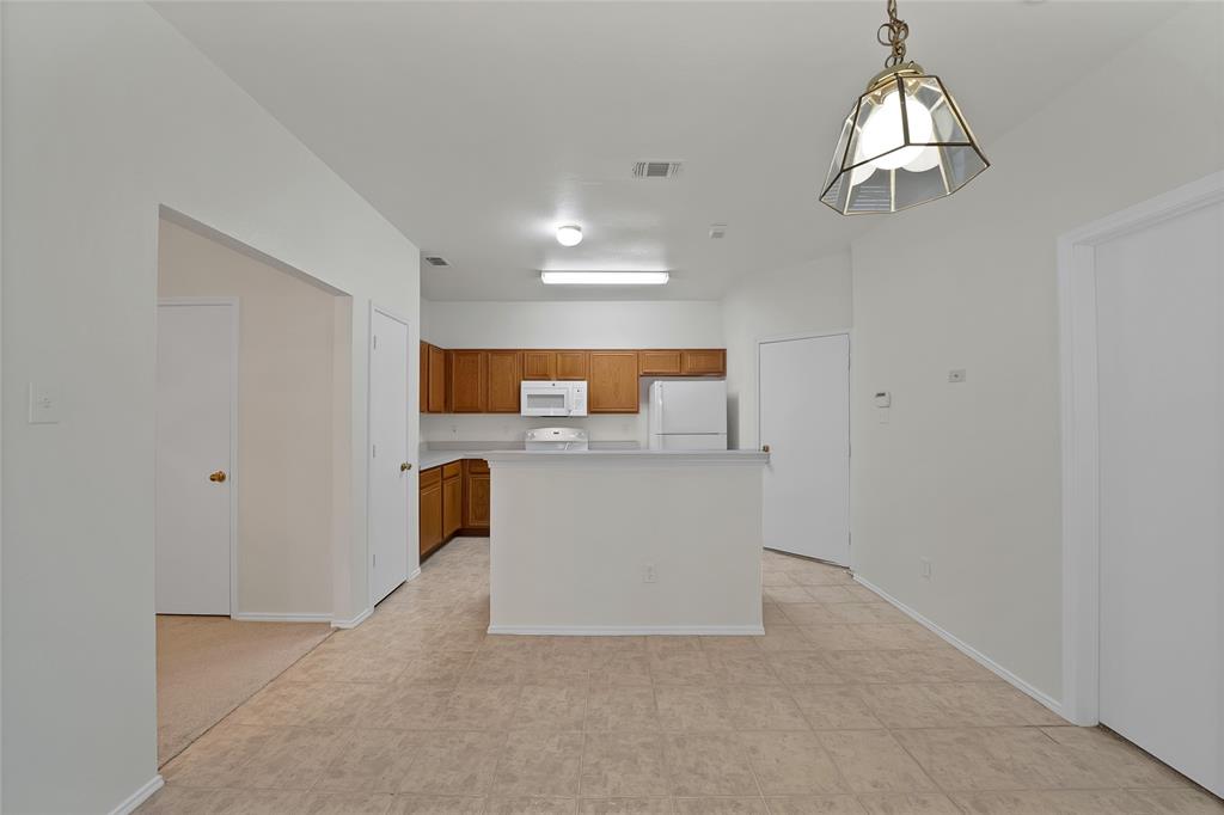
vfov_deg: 90.0
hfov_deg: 112.6
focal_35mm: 12
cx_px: 612
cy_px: 408
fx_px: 408
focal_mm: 12
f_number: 9
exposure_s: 1/4
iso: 640
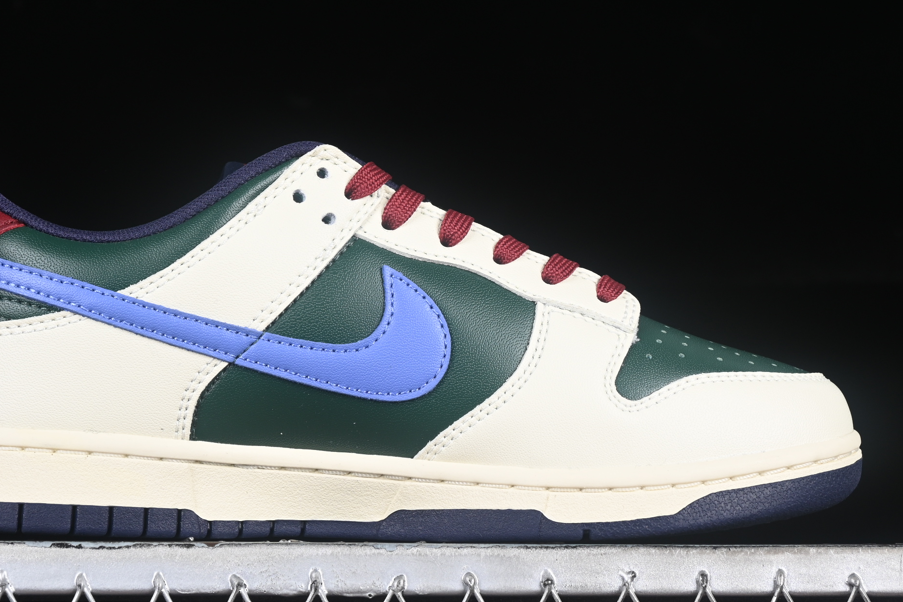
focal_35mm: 112
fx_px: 2809
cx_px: 375
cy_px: 270
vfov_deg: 12.2
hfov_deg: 18.2
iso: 160
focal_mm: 50
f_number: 7.1
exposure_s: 1/80
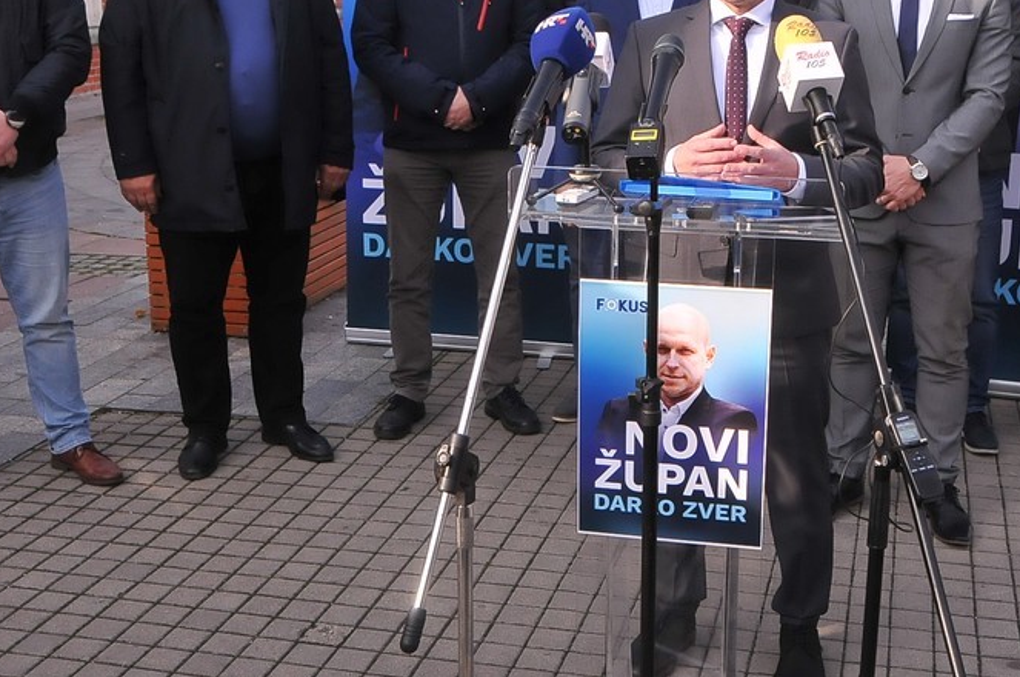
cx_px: 623
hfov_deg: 38.7
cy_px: 222
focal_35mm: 51
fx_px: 1443
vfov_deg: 26.2
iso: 800
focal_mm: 22
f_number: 11
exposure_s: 1/500
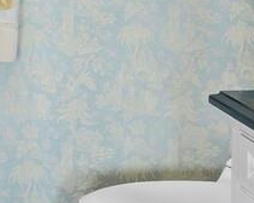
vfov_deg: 14.3
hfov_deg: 18.0
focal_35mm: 104
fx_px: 782
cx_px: -2
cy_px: -45
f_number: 11
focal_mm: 7
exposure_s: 1/4
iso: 400
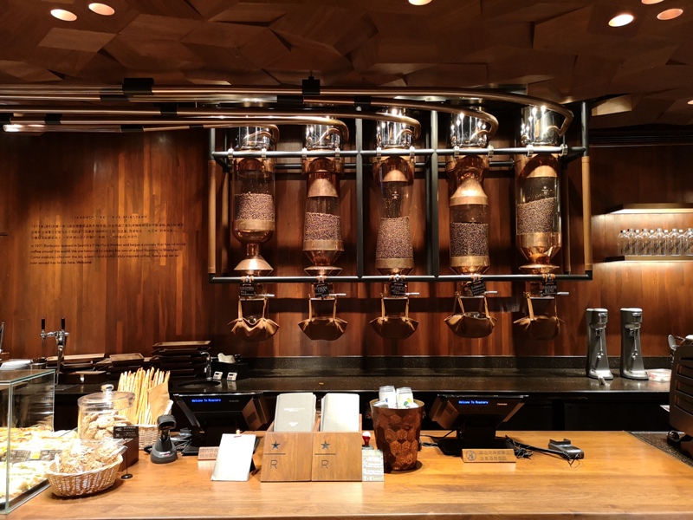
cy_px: 260
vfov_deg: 51.4
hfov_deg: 65.3
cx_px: 346
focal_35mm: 27
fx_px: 541
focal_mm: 3.95
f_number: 1.8
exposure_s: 1/100
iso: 640
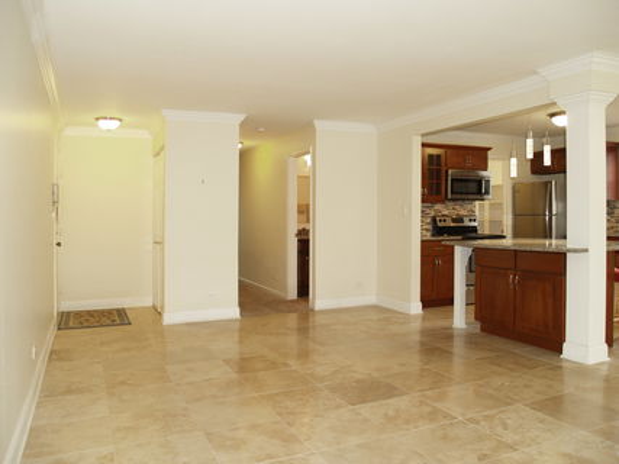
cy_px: 232
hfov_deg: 63.5
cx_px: 310
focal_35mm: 28
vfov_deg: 49.7
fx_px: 501
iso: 200
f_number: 3.5
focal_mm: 14
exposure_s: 1/30
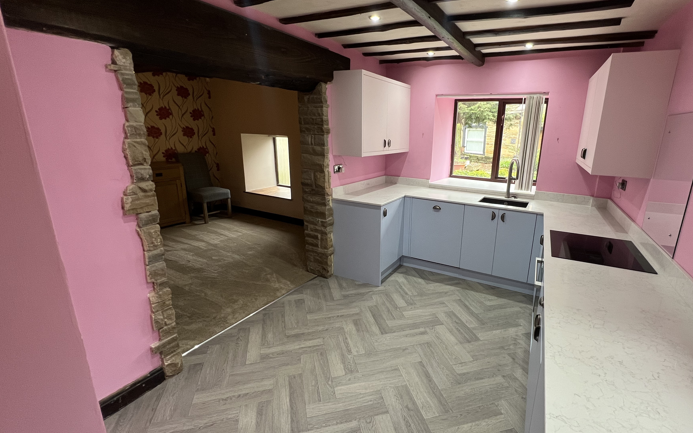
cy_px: 212
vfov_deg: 71.2
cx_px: 394
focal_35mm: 16
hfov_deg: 97.2
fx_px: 302
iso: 125
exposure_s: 1/100
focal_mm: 1.57
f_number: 1.8
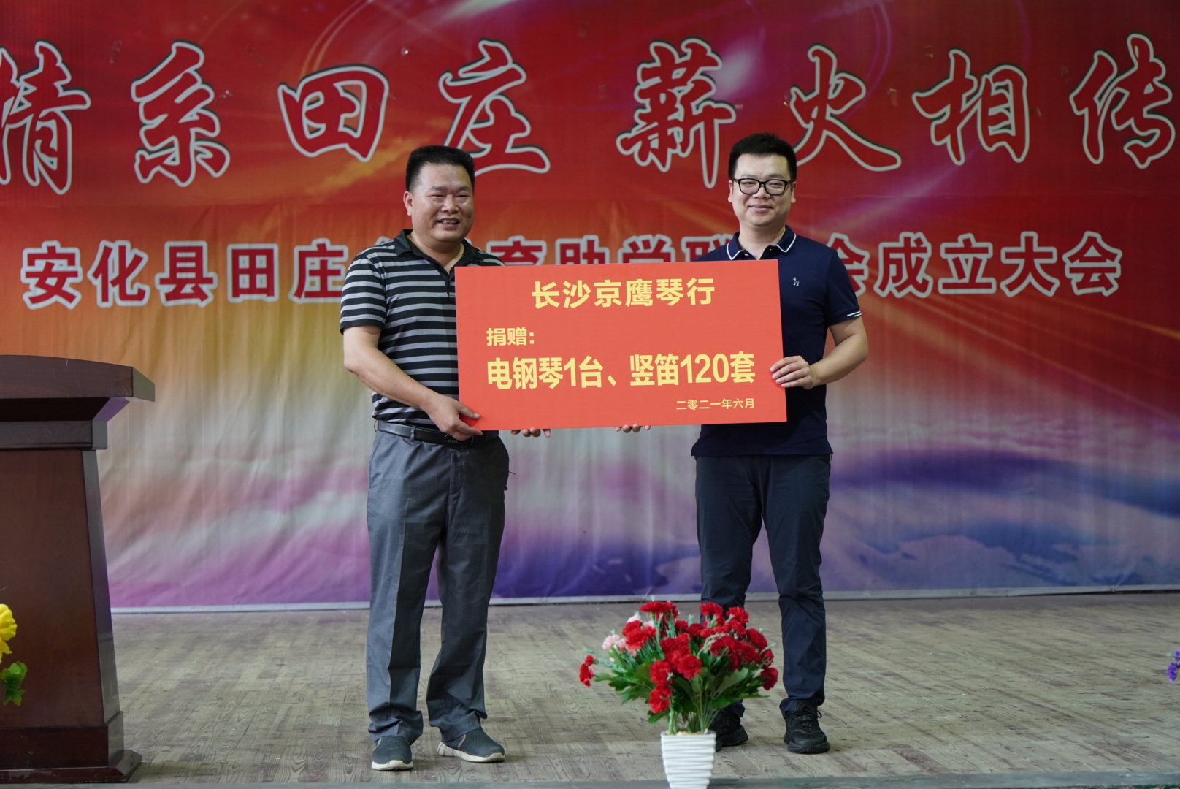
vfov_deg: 19.8
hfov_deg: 29.2
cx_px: 590
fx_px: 2263
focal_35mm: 69
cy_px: 394
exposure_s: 1/80
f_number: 2.8
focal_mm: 46
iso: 640
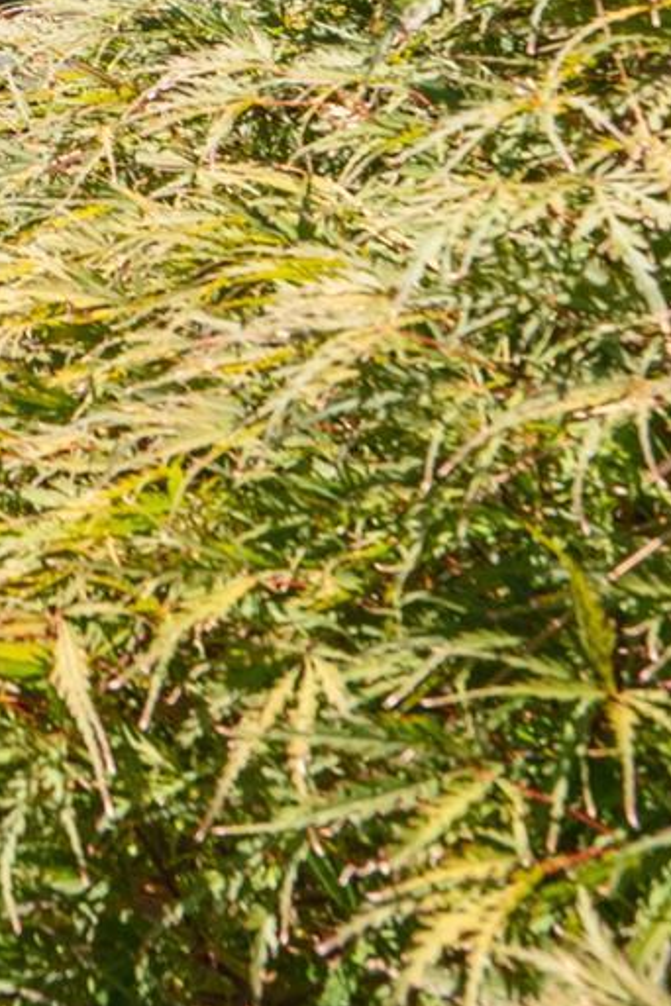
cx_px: -757
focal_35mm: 78
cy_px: -547
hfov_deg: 14.1
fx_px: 2181
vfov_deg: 21.4
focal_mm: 16
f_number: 9
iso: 250
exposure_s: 1/60
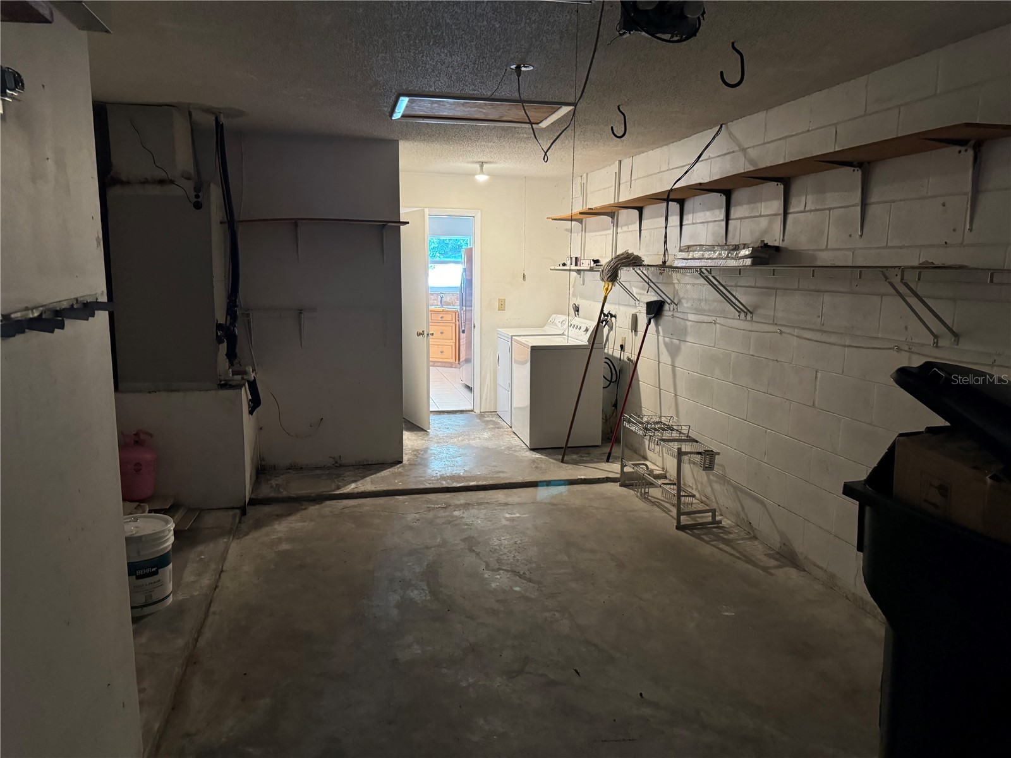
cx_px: 506
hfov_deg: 71.6
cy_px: 379
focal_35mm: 24
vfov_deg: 56.8
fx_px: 701
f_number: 1.78
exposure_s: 1/60
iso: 800
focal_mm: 6.76
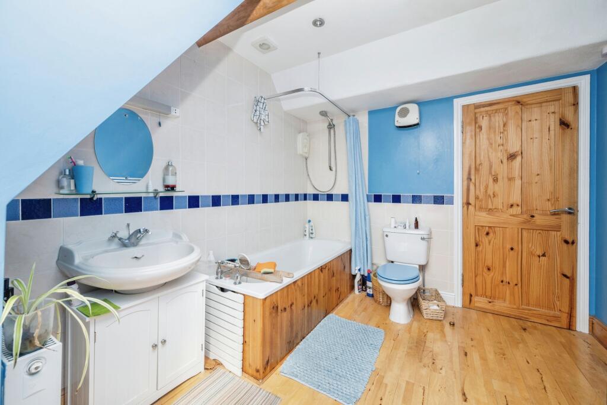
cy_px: 202
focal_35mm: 14
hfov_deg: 104.2
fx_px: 236
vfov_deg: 81.3
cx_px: 304
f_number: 8
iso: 400
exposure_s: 1/125
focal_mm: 14
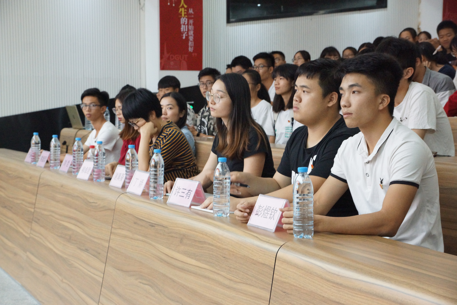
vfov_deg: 20.2
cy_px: 152
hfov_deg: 29.9
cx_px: 228
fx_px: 857
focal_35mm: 68
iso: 2500
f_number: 6.3
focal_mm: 45
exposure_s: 1/60
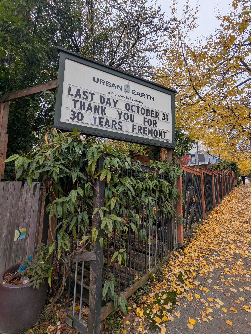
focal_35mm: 16
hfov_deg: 78.1
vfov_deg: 94.5
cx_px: 126
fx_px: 155
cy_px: 167
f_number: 2.2
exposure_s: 1/376
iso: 49
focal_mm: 2.35
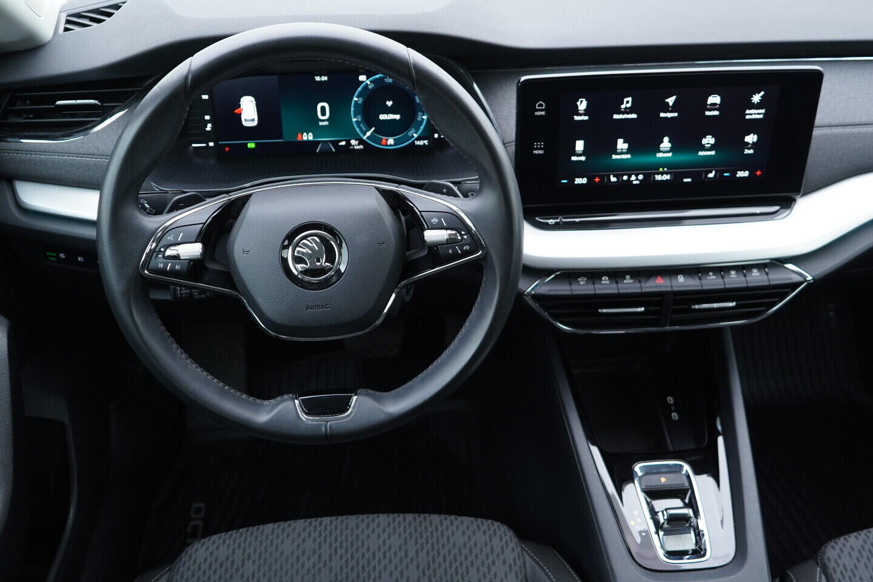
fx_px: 873
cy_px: 291
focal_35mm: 36
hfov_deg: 53.1
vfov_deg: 36.9
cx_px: 436
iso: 320
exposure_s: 1/40
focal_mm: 24
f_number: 2.8
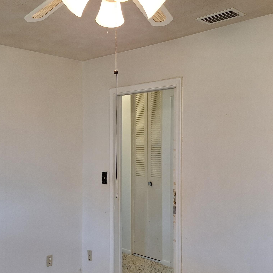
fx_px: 357
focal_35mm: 40
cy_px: 149
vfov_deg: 41.8
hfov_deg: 41.6
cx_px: 106
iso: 40
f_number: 1.8
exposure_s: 1/60
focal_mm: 5.54
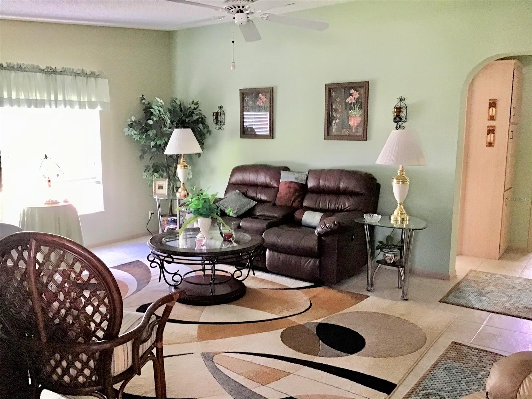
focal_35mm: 31
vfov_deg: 45.4
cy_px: 200
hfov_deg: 58.4
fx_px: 476
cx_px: 266
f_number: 2.4
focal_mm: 3.3
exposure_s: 1/30
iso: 200
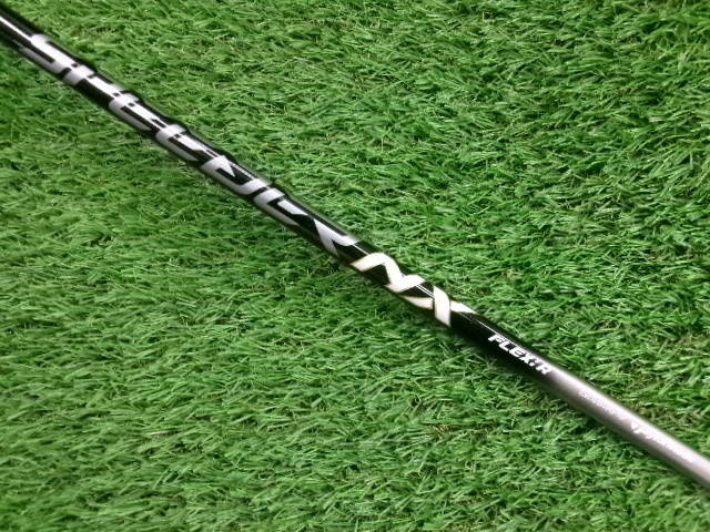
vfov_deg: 49.7
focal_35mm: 28
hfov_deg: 63.4
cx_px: 355
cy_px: 266
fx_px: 574
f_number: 3.9
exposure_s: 1/34
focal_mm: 5.1
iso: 800
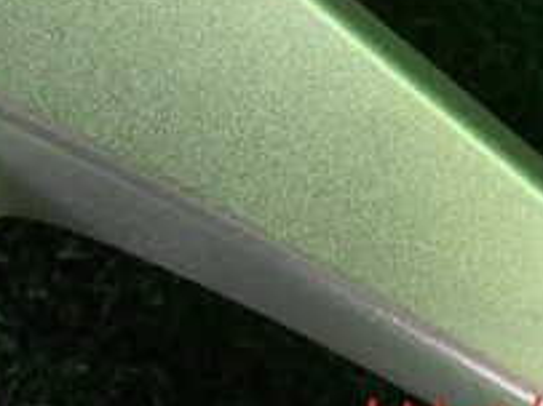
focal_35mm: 74
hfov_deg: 26.2
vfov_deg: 18.3
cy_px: -142
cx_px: 169
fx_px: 1160
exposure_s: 1/60
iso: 100
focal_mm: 4.5
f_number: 2.8
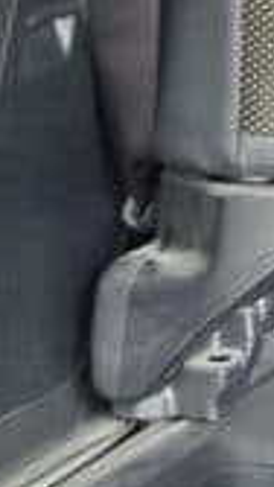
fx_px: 1549
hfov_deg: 7.5
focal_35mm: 120
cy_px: 166
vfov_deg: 17.8
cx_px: 1046
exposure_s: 1/100
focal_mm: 5.4
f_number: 1.8
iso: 250
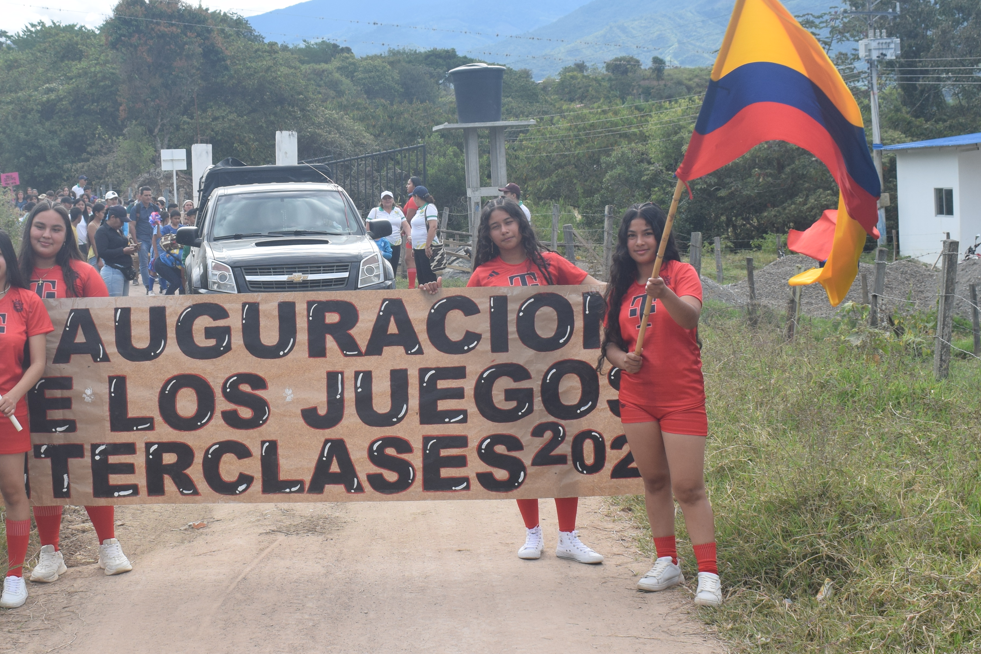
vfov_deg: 20.4
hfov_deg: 30.0
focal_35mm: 67
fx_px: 1821
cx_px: 367
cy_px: 302
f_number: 9
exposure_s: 1/320
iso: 200
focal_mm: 27
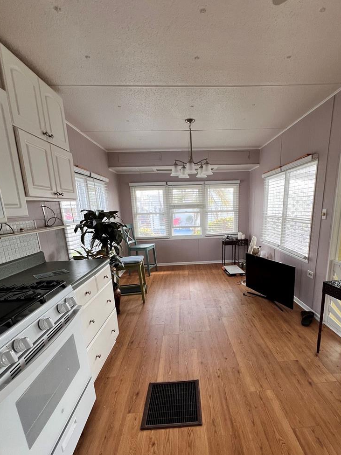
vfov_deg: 93.7
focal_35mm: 16
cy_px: 264
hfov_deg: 77.6
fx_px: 210
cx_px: 197
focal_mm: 1.57
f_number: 1.8
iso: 80
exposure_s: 1/99
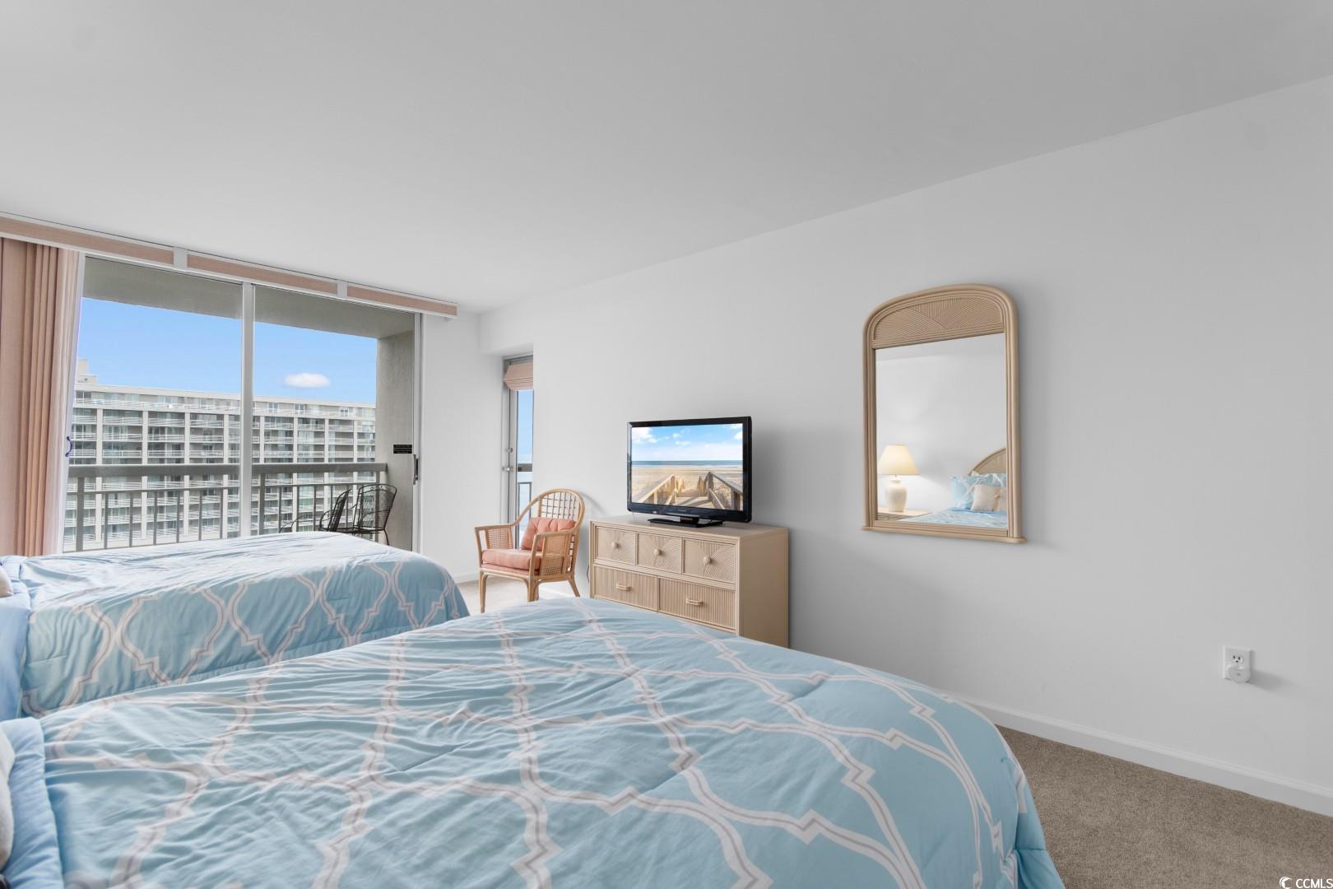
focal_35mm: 15
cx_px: 666
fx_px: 555
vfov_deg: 77.3
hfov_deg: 100.4
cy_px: 444
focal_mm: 10
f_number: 4.5
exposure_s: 1/3
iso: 100
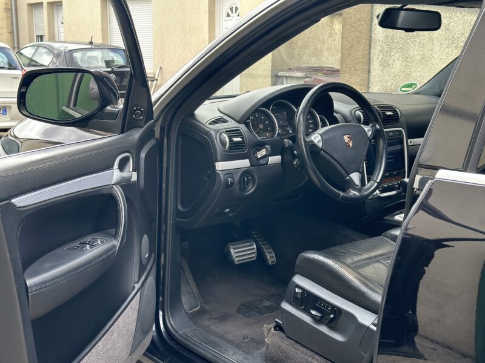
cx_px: 242
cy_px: 182
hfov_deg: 39.7
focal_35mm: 48
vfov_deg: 30.3
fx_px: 673
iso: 64
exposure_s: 1/172
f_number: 1.78
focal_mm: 6.86
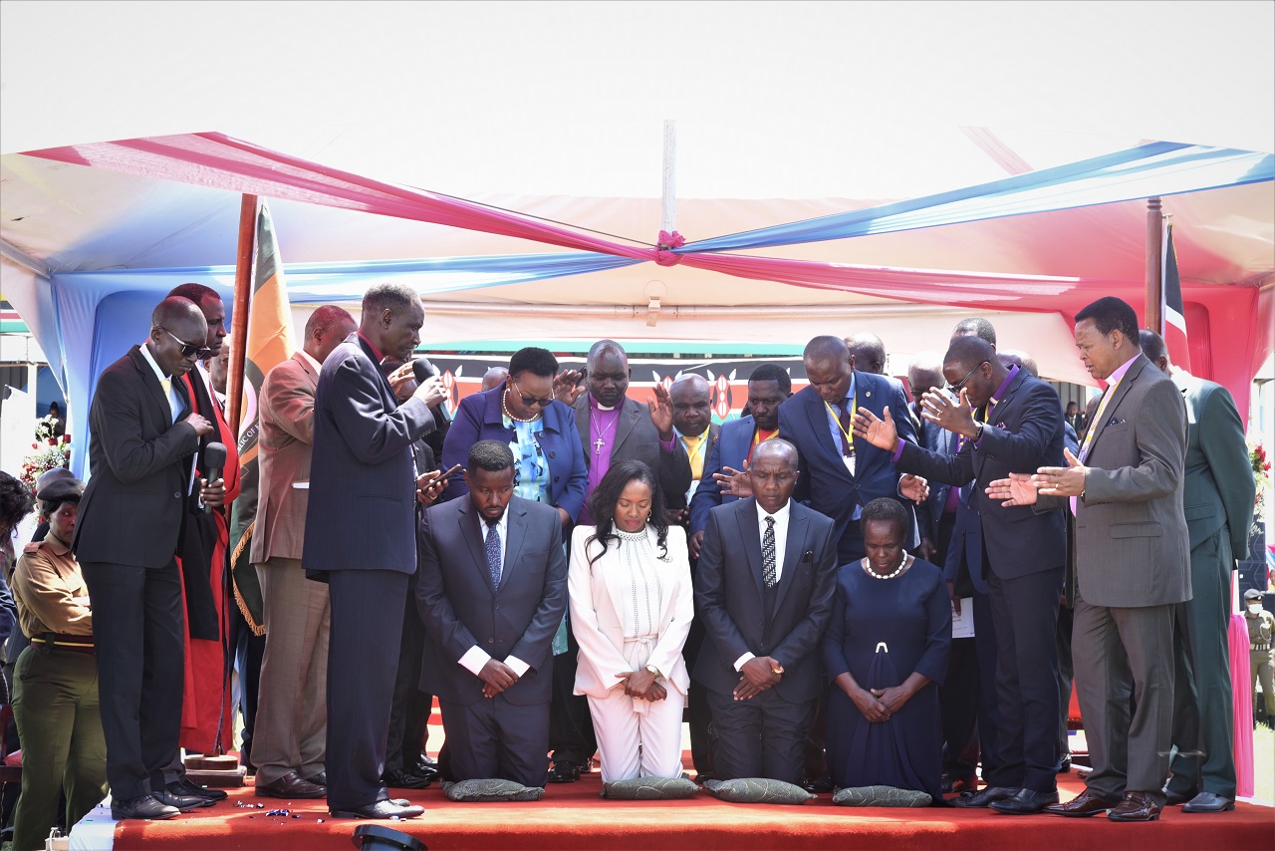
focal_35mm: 70
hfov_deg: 28.8
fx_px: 2480
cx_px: 638
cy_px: 426
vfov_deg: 19.5
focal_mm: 70
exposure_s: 1/100
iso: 800
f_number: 9
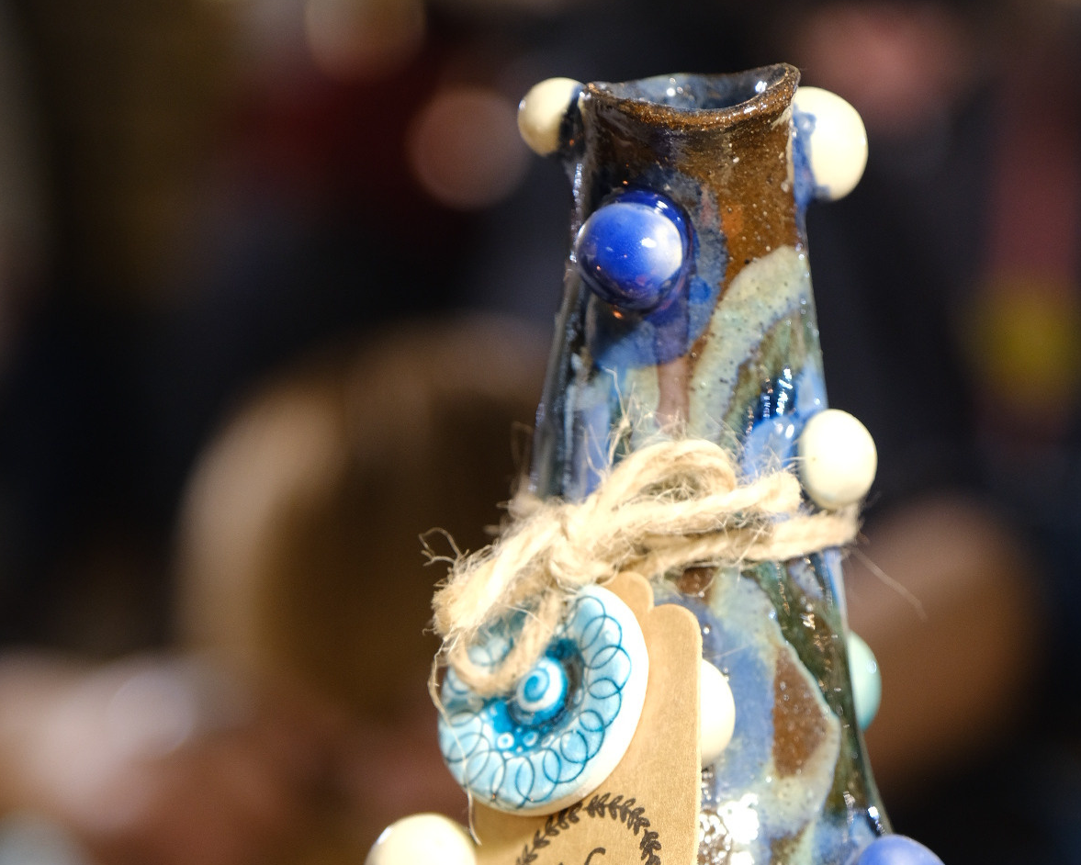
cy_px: 613
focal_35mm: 143
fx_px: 4576
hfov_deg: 13.5
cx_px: 542
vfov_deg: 10.8
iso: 1000
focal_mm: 67.5
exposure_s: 1/30
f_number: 4
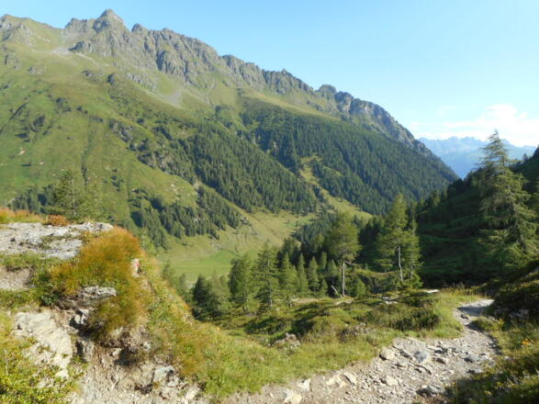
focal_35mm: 25
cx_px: 270
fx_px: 389
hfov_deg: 69.4
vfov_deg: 54.9
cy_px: 202
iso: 80
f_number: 3.7
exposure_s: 1/320
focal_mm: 4.5
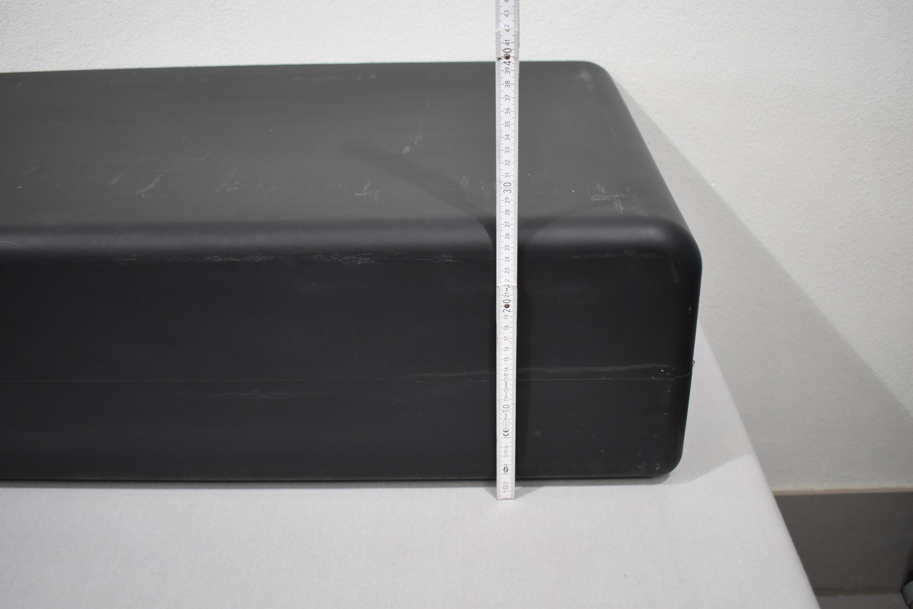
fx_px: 913
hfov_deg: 53.1
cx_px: 456
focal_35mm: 36
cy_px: 304
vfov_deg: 36.9
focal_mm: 24
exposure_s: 1/160
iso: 800
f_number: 4
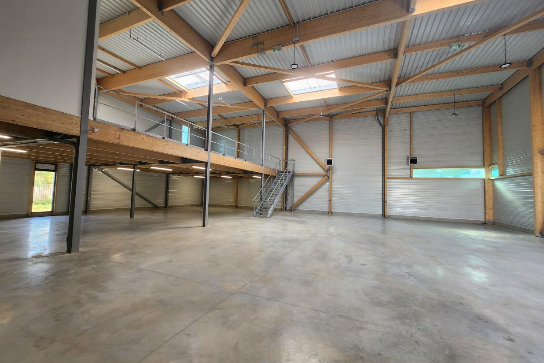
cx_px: 276
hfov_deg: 104.2
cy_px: 176
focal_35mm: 14
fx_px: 212
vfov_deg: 81.2
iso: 64
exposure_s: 1/50
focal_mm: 1.74
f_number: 2.2
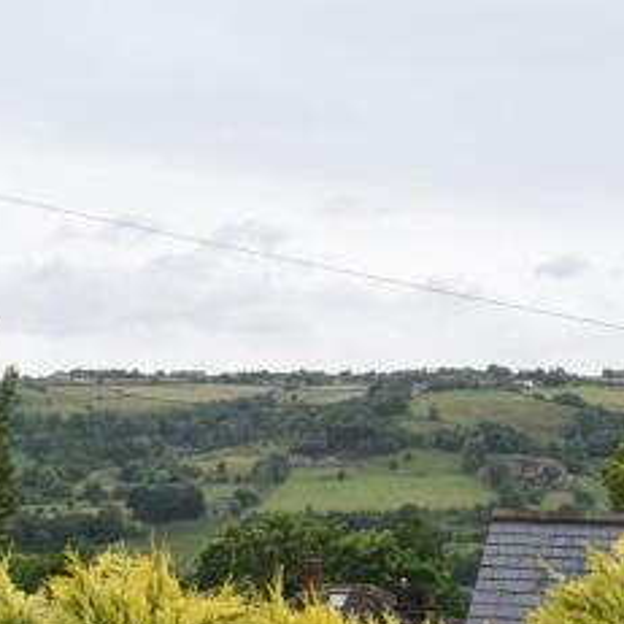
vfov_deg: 24.4
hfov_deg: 24.3
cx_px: 232
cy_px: 334
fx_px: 1445
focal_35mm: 71
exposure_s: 1/250
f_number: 8
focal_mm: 27
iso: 800
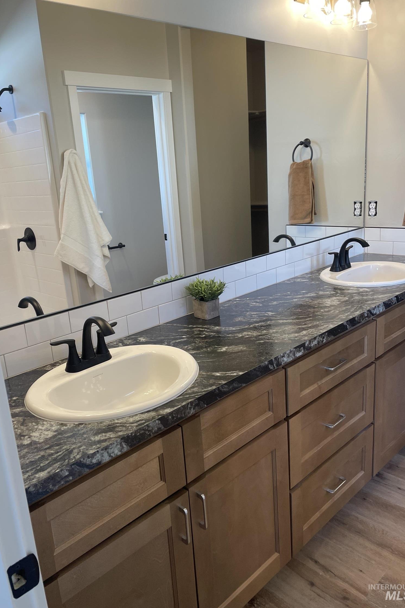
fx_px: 473
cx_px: 196
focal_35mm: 28
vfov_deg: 65.5
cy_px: 301
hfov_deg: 46.4
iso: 80
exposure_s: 1/120
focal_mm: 4.2
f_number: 1.6
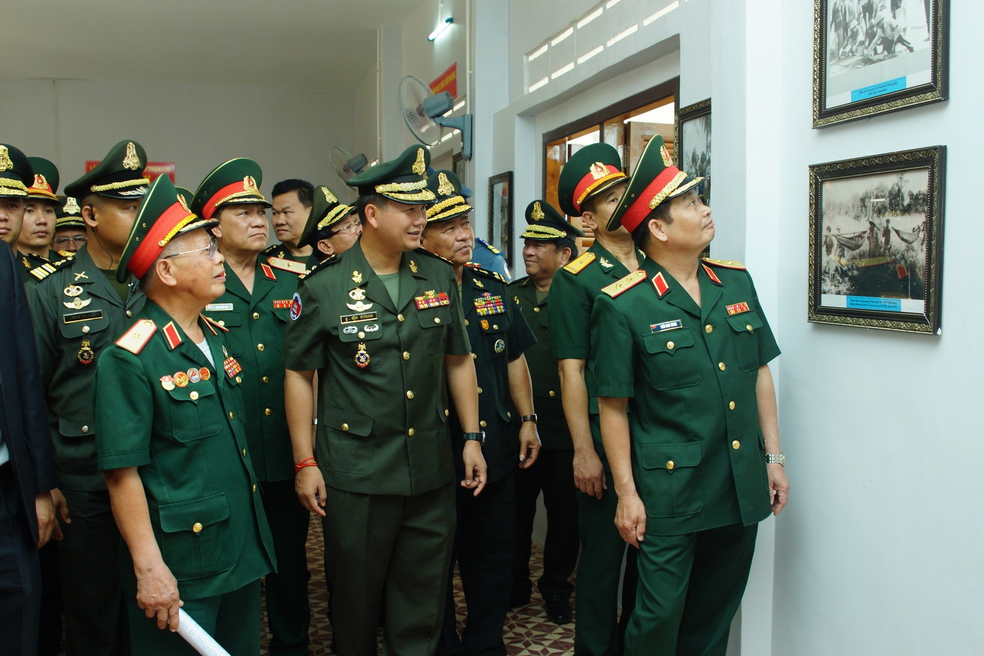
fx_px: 984
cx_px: 492
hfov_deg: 53.1
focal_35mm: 36
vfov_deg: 36.9
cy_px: 328
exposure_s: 1/200
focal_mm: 24
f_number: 3.5
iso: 400
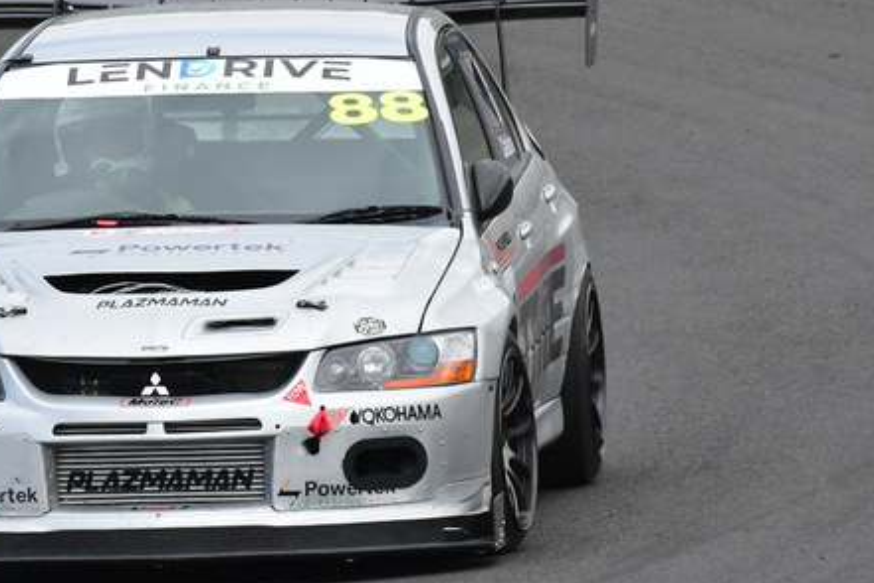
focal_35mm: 1362
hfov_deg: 1.5
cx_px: 226
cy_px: 230
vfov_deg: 1.0
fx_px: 33064
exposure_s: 1/640
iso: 800
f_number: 11
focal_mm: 500
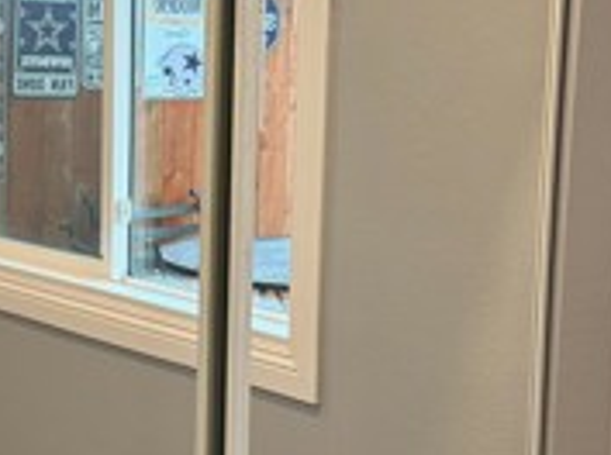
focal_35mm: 87
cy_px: 238
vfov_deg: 16.9
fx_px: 1533
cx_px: 186
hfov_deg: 22.4
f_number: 1.78
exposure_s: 1/120
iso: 200
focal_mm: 6.76
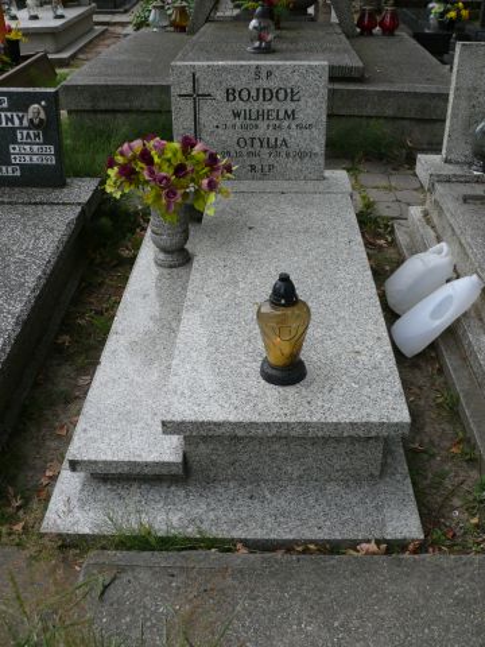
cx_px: 242
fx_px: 654
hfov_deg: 40.7
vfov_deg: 52.6
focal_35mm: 35
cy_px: 324
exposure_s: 1/250
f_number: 4
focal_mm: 7.4
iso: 100
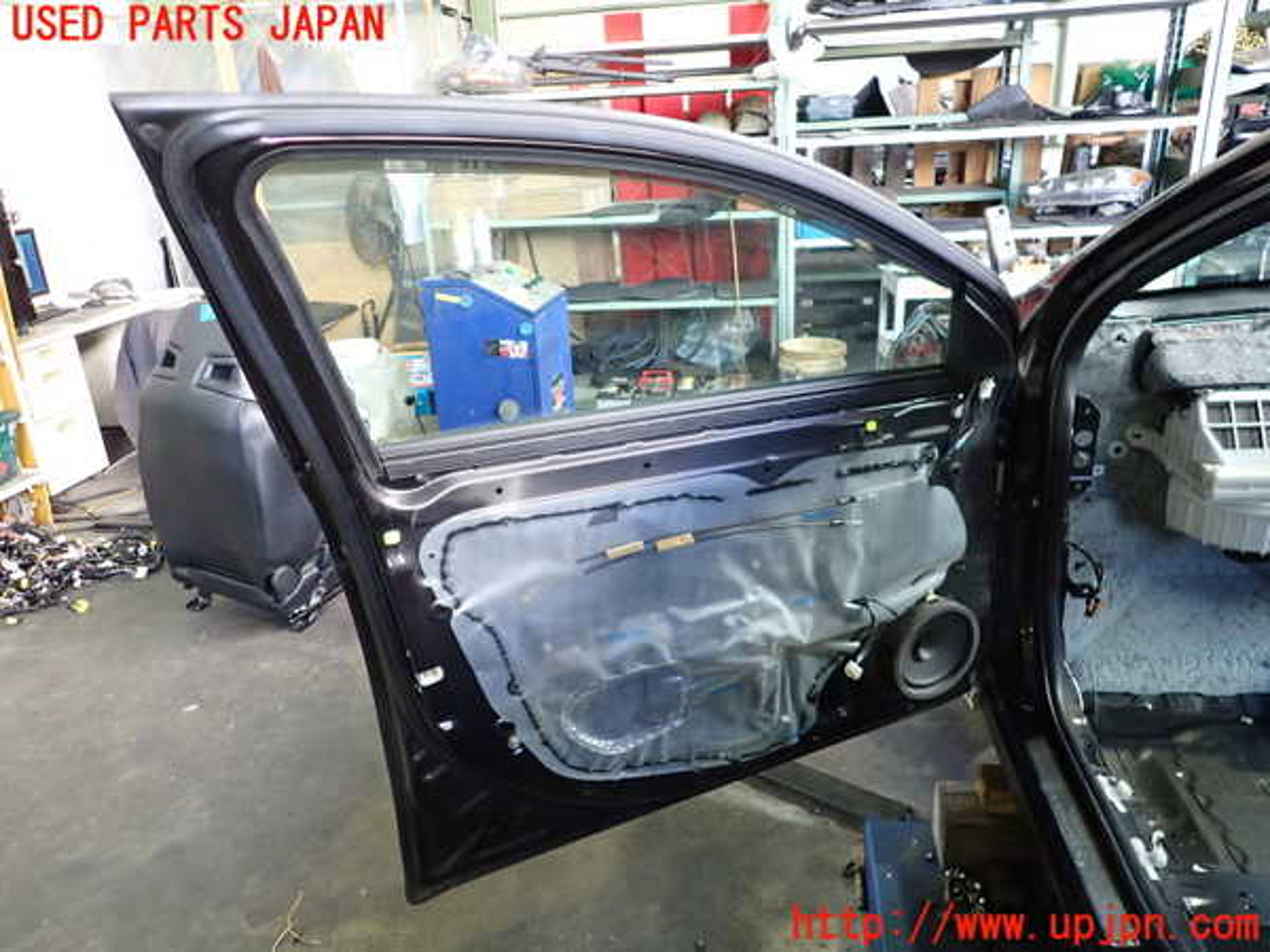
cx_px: 635
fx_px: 917
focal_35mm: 25
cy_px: 476
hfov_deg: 69.4
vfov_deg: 54.9
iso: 400
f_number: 2
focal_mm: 4.5
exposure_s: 1/30
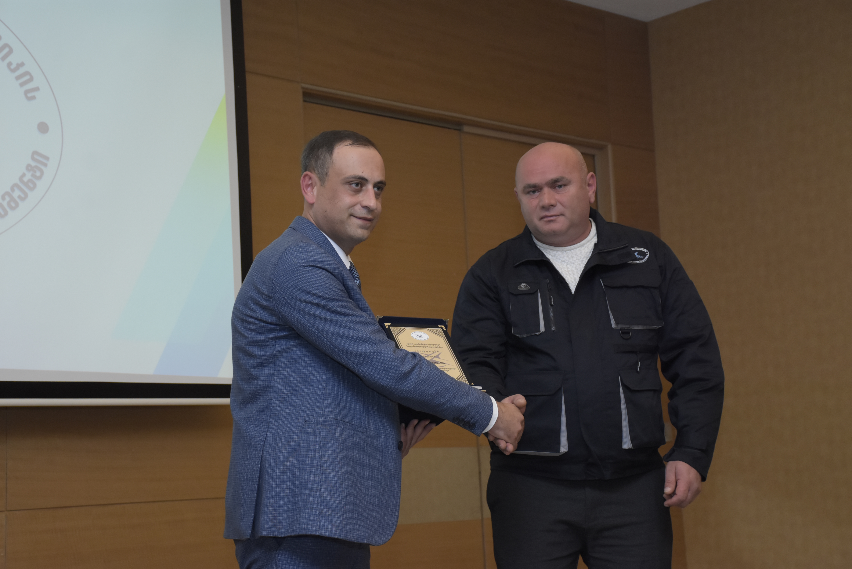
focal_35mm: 63
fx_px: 1491
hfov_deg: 31.9
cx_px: 426
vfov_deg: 21.6
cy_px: 284
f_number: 4.5
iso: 1600
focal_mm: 42
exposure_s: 1/200
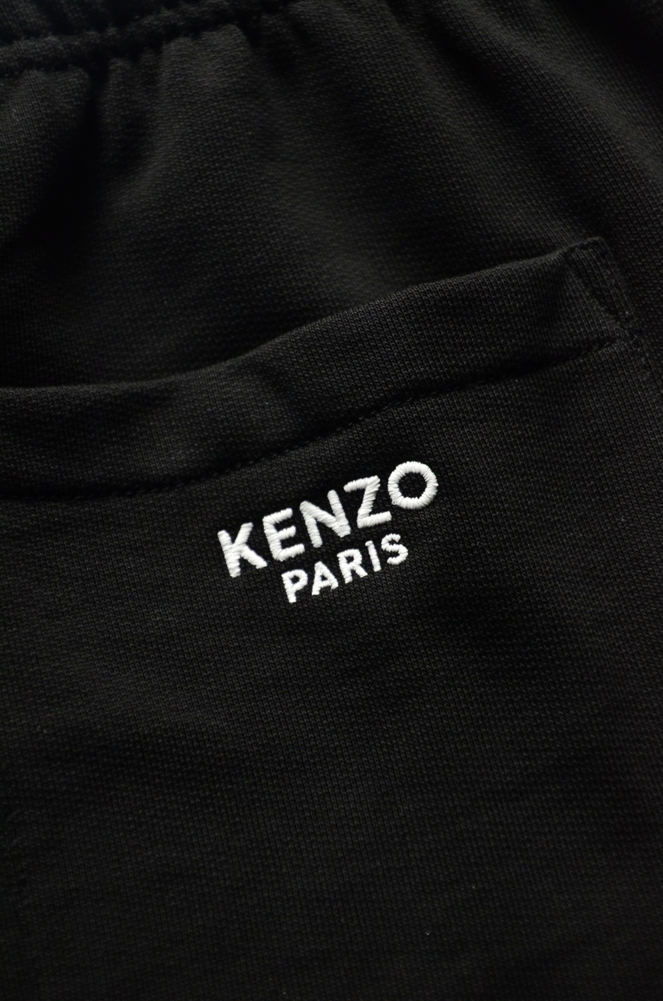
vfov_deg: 21.9
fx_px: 2578
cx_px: 332
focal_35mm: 93
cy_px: 500
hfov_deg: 14.7
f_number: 5
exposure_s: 1/100
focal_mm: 62
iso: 1250
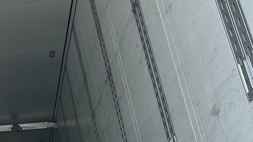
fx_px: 637
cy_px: -33
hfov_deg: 18.9
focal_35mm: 95
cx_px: -156
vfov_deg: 12.4
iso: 80
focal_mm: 6.86
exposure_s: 1/1517
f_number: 1.78
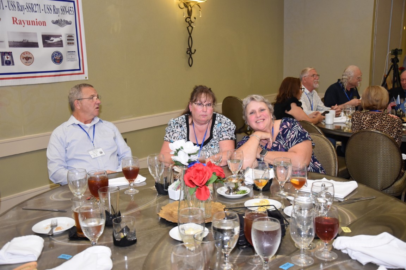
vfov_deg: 35.5
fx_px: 423
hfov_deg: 51.3
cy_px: 135
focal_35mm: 38
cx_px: 203
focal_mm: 25
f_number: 4
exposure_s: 1/60
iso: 1100
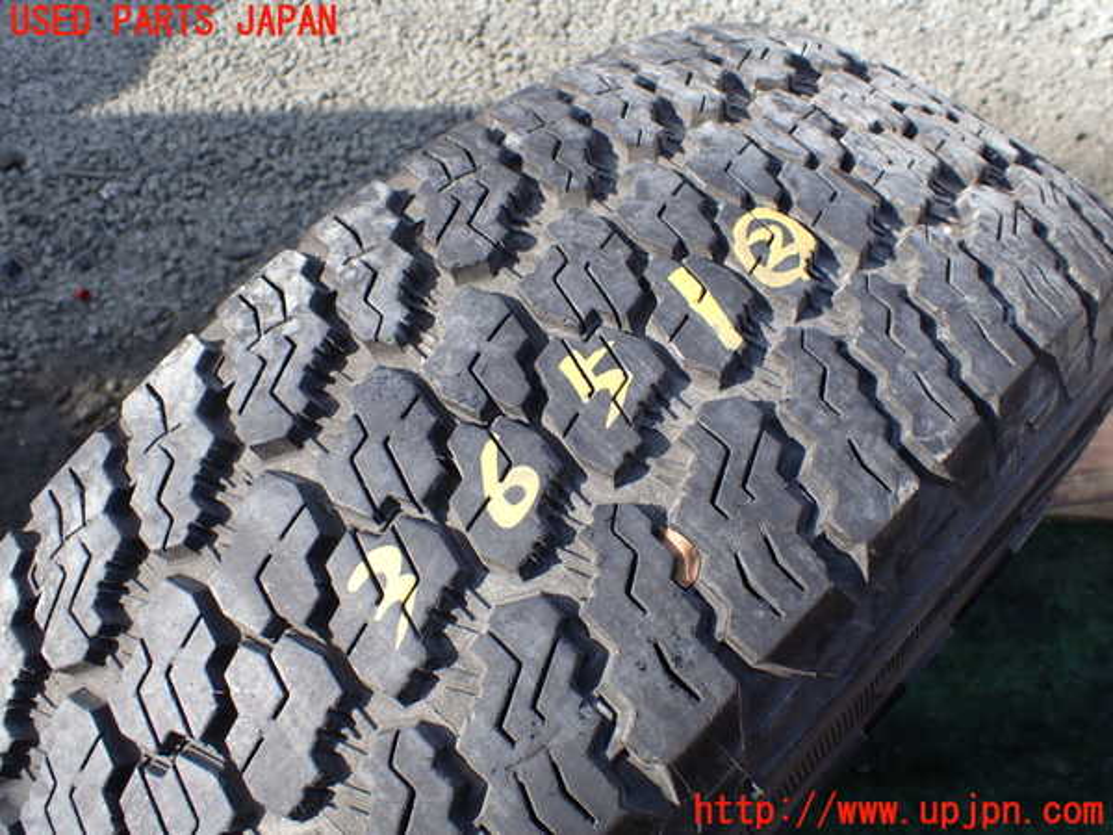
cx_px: 556
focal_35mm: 30
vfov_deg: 46.8
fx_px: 965
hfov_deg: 60.0
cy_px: 418
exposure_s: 1/500
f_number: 3.2
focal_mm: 5.4
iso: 100
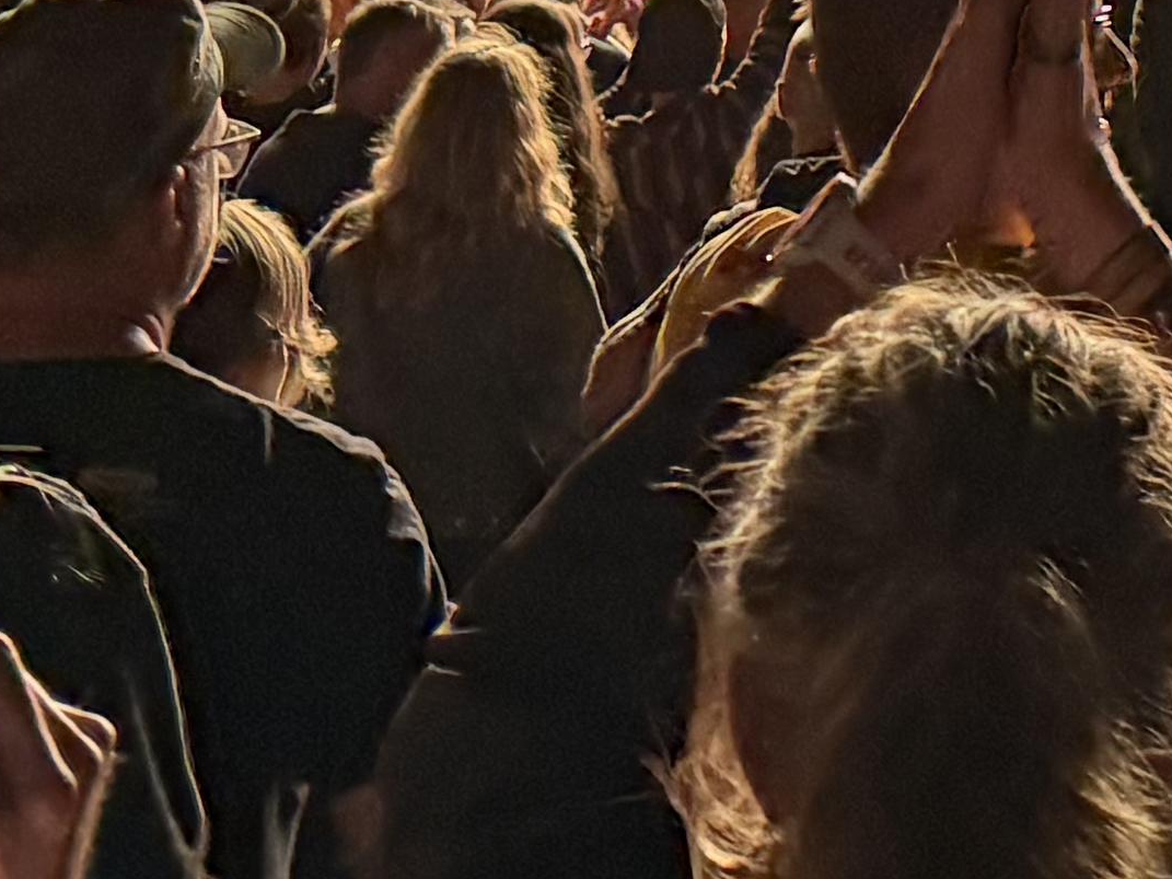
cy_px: -909
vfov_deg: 10.6
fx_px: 4333
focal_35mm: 128
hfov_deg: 14.7
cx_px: 1535
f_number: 1.78
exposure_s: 1/60
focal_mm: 6.76
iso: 400
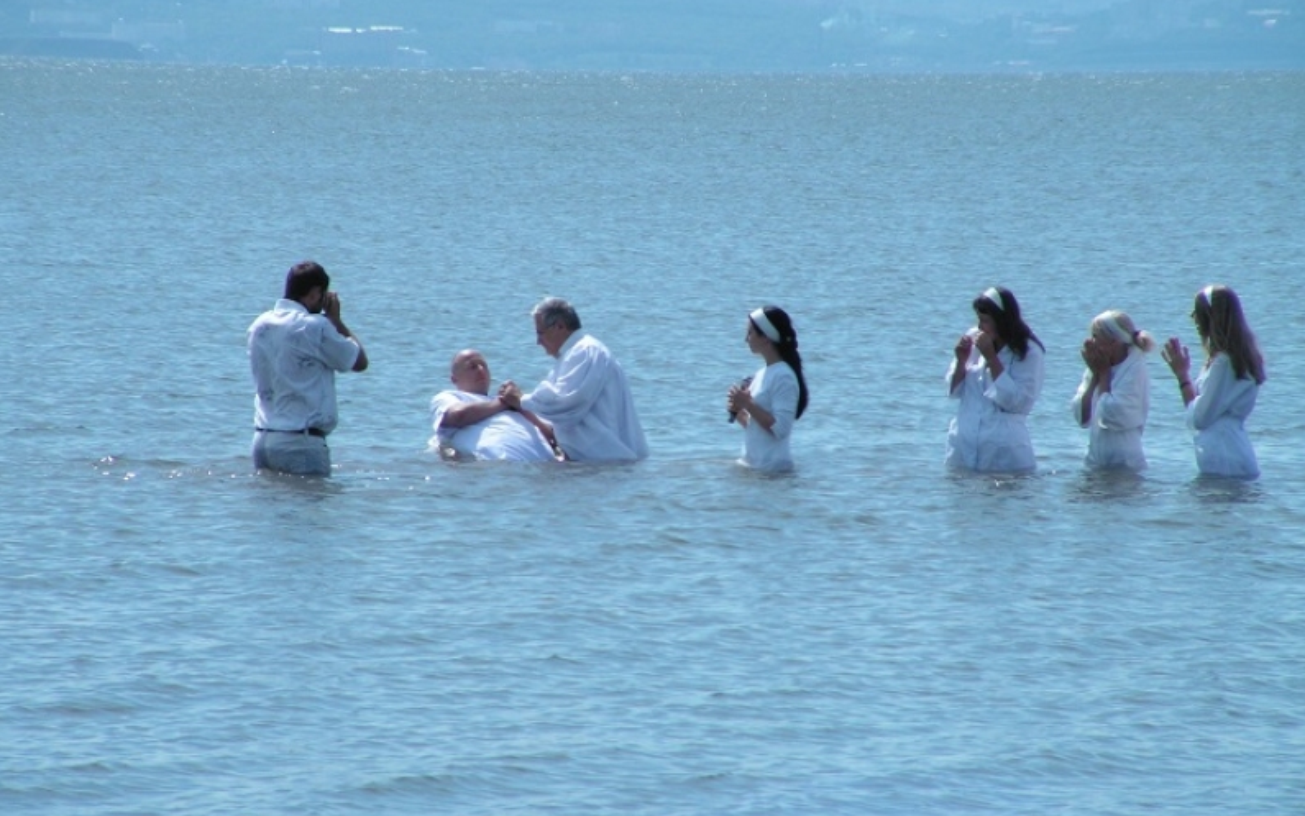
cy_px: 446
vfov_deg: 4.3
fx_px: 10991
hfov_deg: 6.8
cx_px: 652
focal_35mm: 309
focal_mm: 48
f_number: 4.8
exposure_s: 1/500
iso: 50
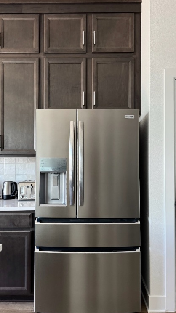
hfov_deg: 42.9
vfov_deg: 69.9
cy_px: 159
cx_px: 88
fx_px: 224
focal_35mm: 27
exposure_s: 1/60
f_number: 1.78
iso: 250
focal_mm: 6.76
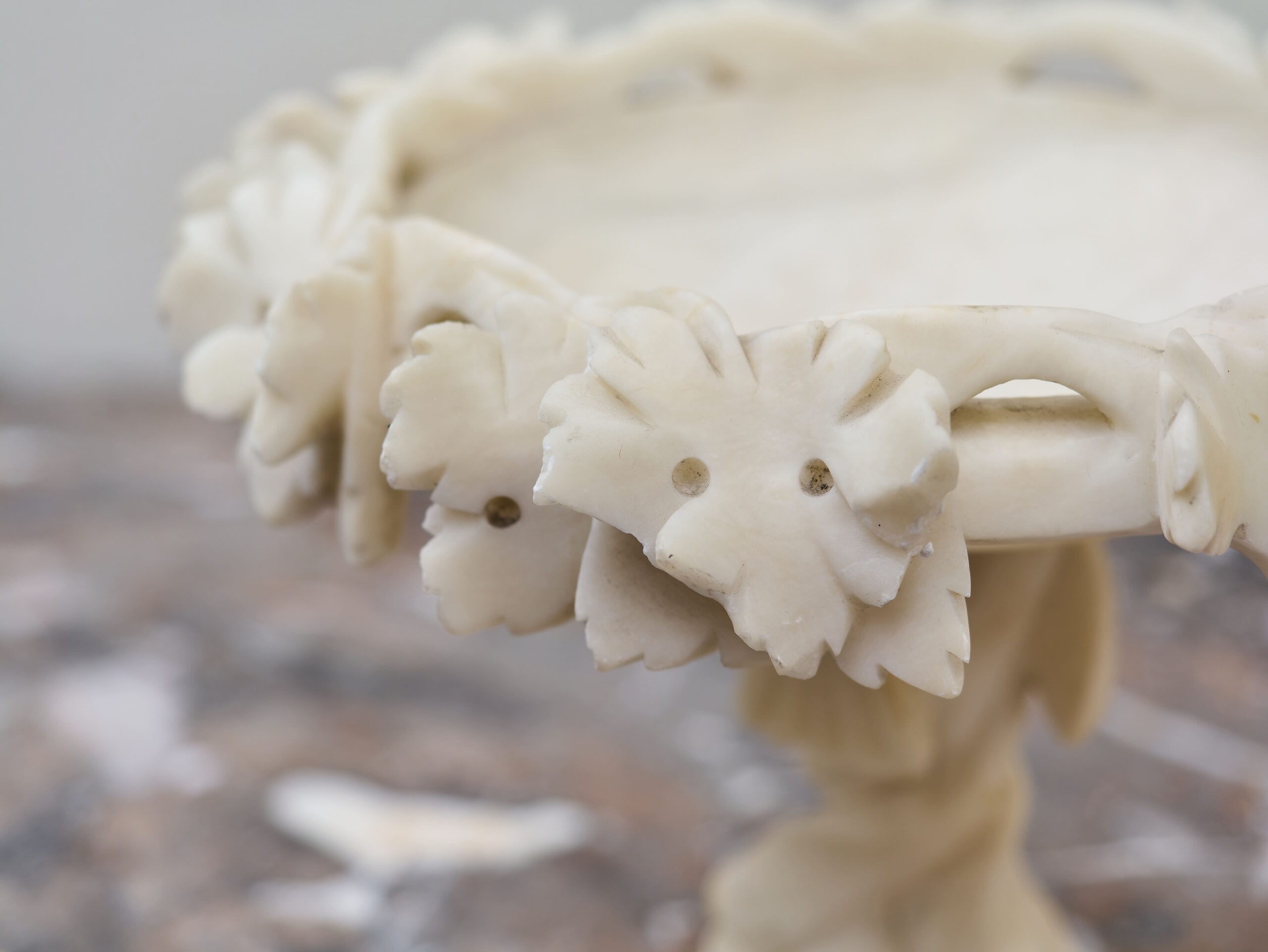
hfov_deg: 24.4
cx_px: 634
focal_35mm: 80
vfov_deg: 18.4
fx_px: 2932
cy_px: 476
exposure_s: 1/50
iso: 100
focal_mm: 40
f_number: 2.8
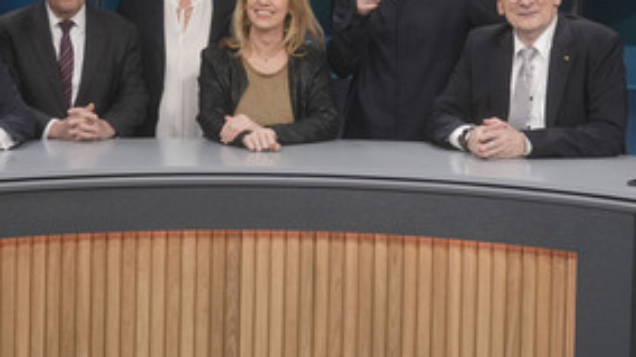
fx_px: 1264
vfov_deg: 15.9
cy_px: 54
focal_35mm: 75
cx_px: 320
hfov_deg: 28.2
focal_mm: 30
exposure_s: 1/320
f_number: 2.2
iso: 640
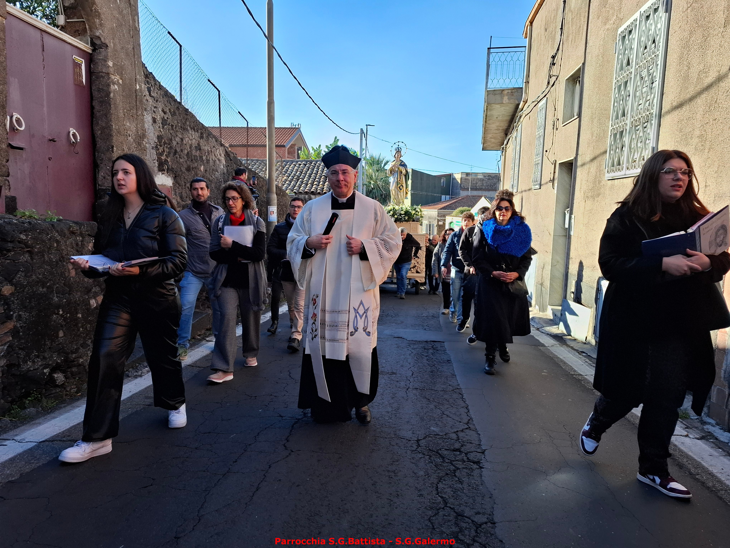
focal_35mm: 23
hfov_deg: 73.9
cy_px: 274
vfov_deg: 58.9
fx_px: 485
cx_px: 365
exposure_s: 1/613
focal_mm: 5.54
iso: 50
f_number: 1.8
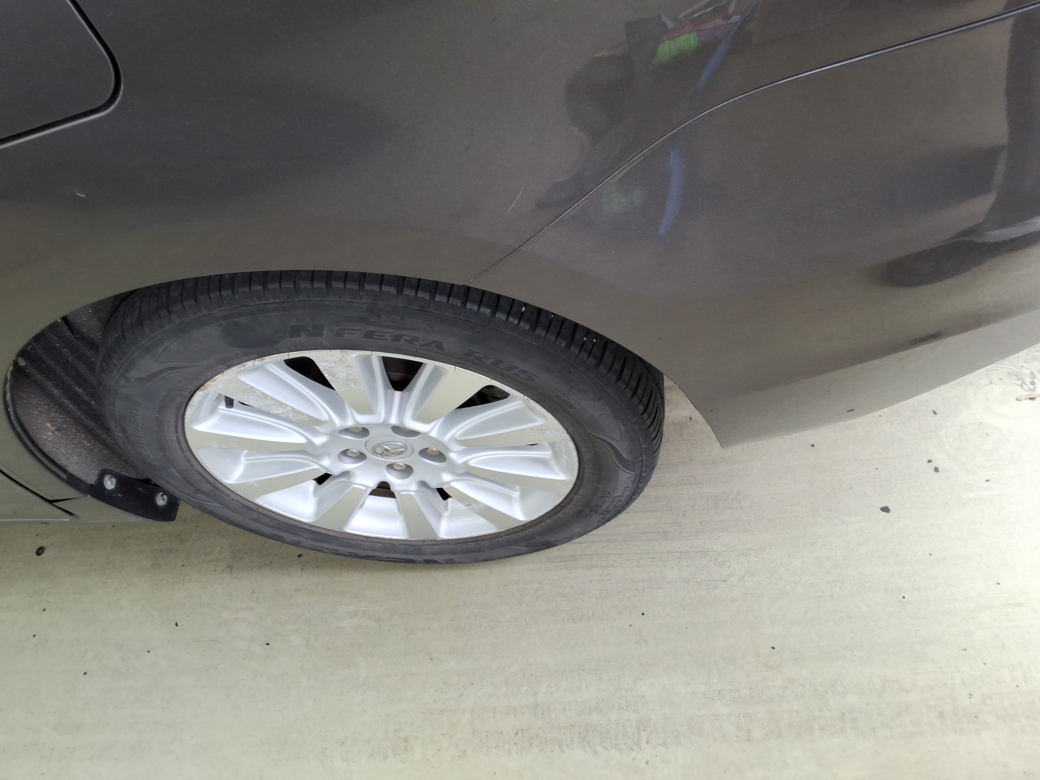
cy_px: 390
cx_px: 520
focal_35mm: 28
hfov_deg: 63.4
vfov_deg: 49.7
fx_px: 841
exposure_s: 1/60
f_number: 1.9
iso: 39
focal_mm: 2.91
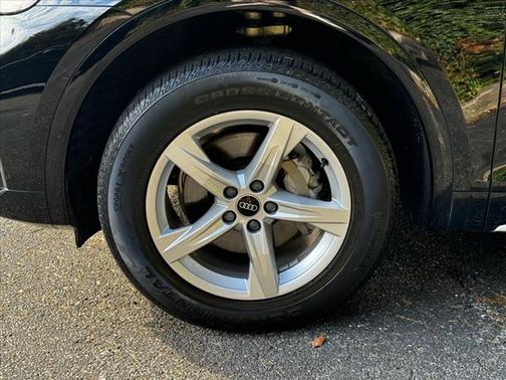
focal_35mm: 48
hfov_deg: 39.7
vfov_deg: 30.3
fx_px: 702
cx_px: 253
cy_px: 190
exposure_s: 1/191
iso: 64
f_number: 1.78
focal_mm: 6.76
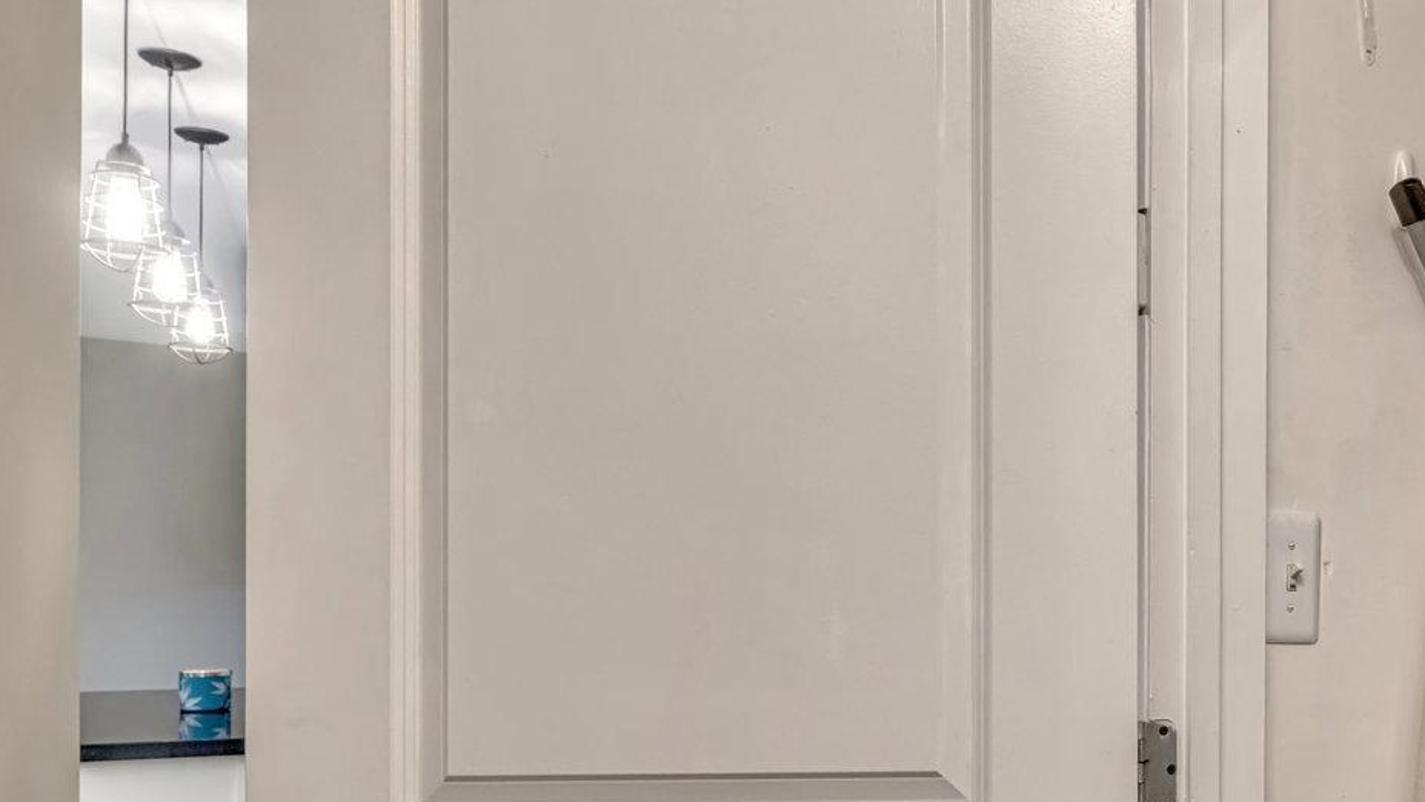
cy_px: 578
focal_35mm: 37
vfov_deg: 31.6
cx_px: 1138
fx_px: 1398
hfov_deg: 50.7
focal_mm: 16
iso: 1250
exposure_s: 1/15
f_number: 7.1
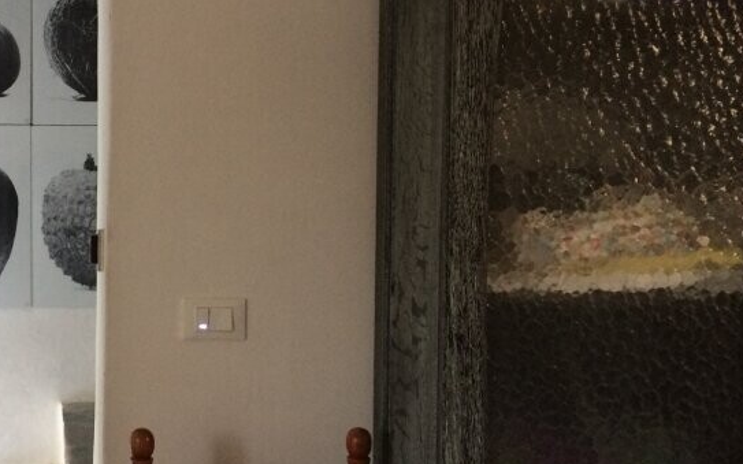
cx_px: 94
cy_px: 152
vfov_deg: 22.3
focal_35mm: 58
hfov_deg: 33.5
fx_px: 1174
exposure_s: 1/33
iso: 200
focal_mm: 4.15
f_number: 2.2
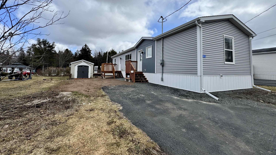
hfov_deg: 99.4
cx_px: 136
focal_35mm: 16
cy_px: 62
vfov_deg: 66.4
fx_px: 117
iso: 50
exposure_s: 1/1637
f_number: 2.2
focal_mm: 2.22
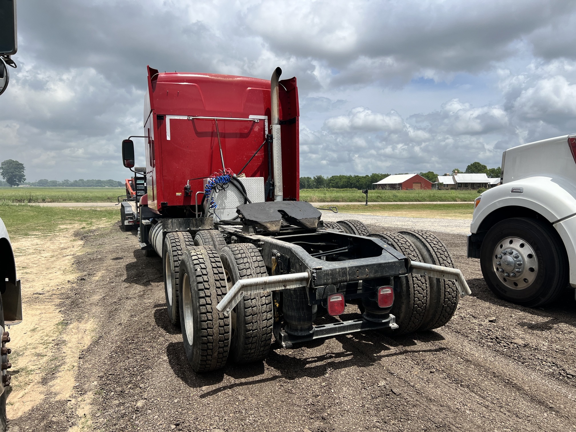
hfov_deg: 67.3
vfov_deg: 53.1
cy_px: 216
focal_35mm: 26
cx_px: 288
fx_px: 433
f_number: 1.5
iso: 50
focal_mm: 5.7
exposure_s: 1/6211
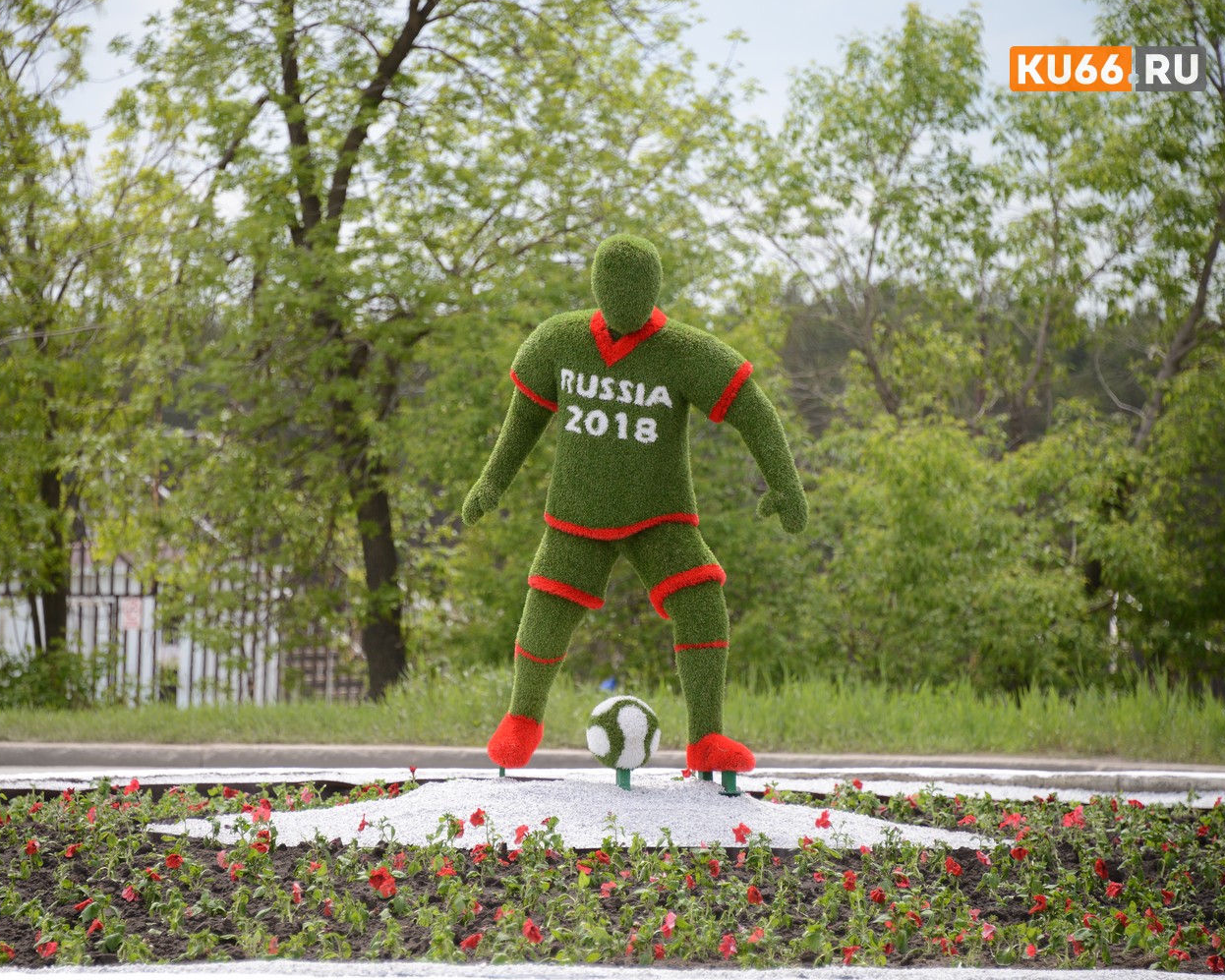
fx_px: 9427
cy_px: 489
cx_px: 518
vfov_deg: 6.0
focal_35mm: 260
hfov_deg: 7.4
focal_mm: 230
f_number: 5.6
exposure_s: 1/500
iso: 200
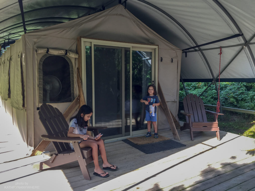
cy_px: 96
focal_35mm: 29
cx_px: 128
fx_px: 214
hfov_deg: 61.7
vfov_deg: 48.2
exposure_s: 1/130
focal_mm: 4.15
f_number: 2.2
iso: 32
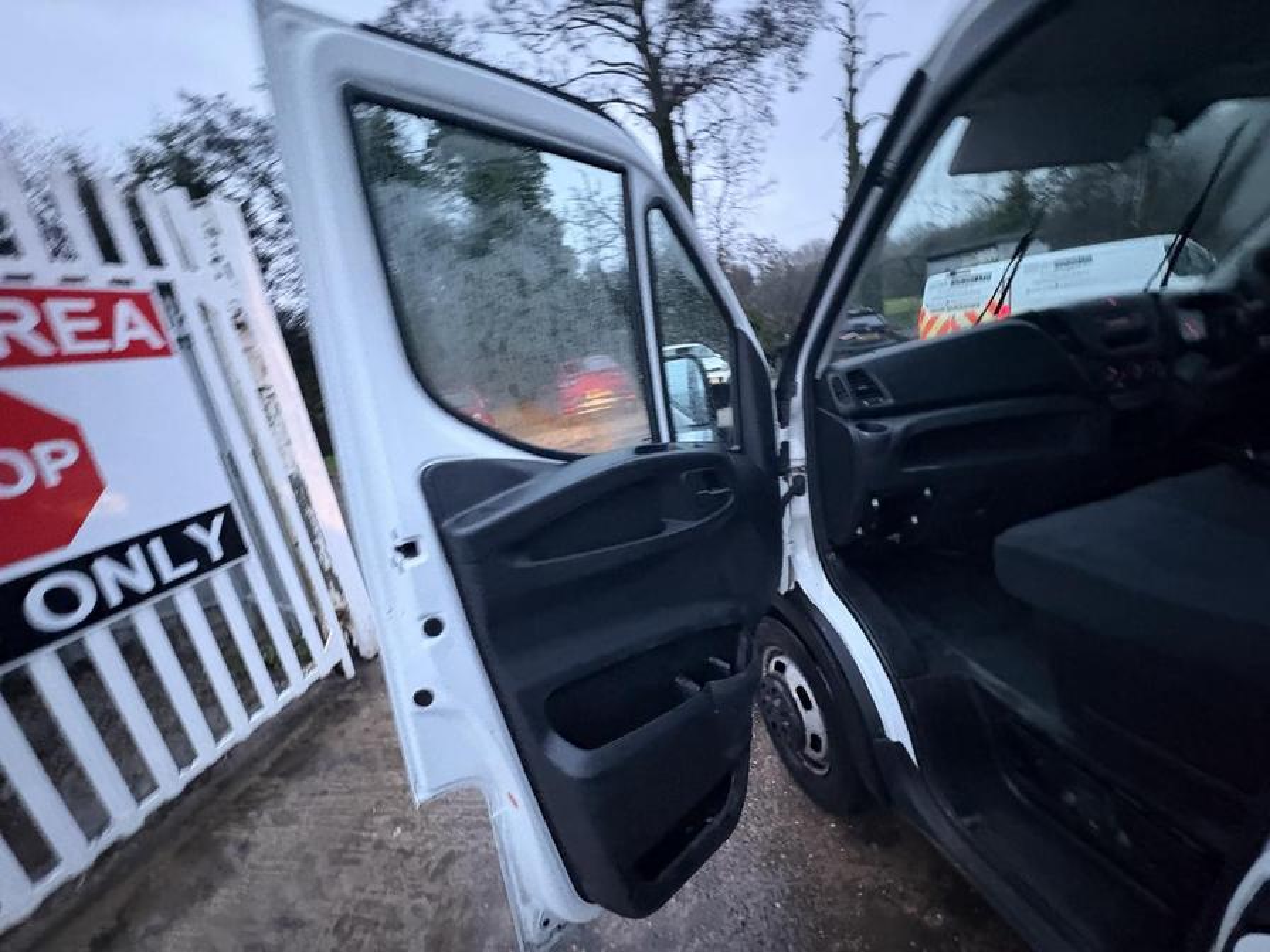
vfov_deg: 85.7
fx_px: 514
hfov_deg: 102.1
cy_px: 476
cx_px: 635
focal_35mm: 14
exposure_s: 1/30
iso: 1250
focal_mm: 2.22
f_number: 2.2
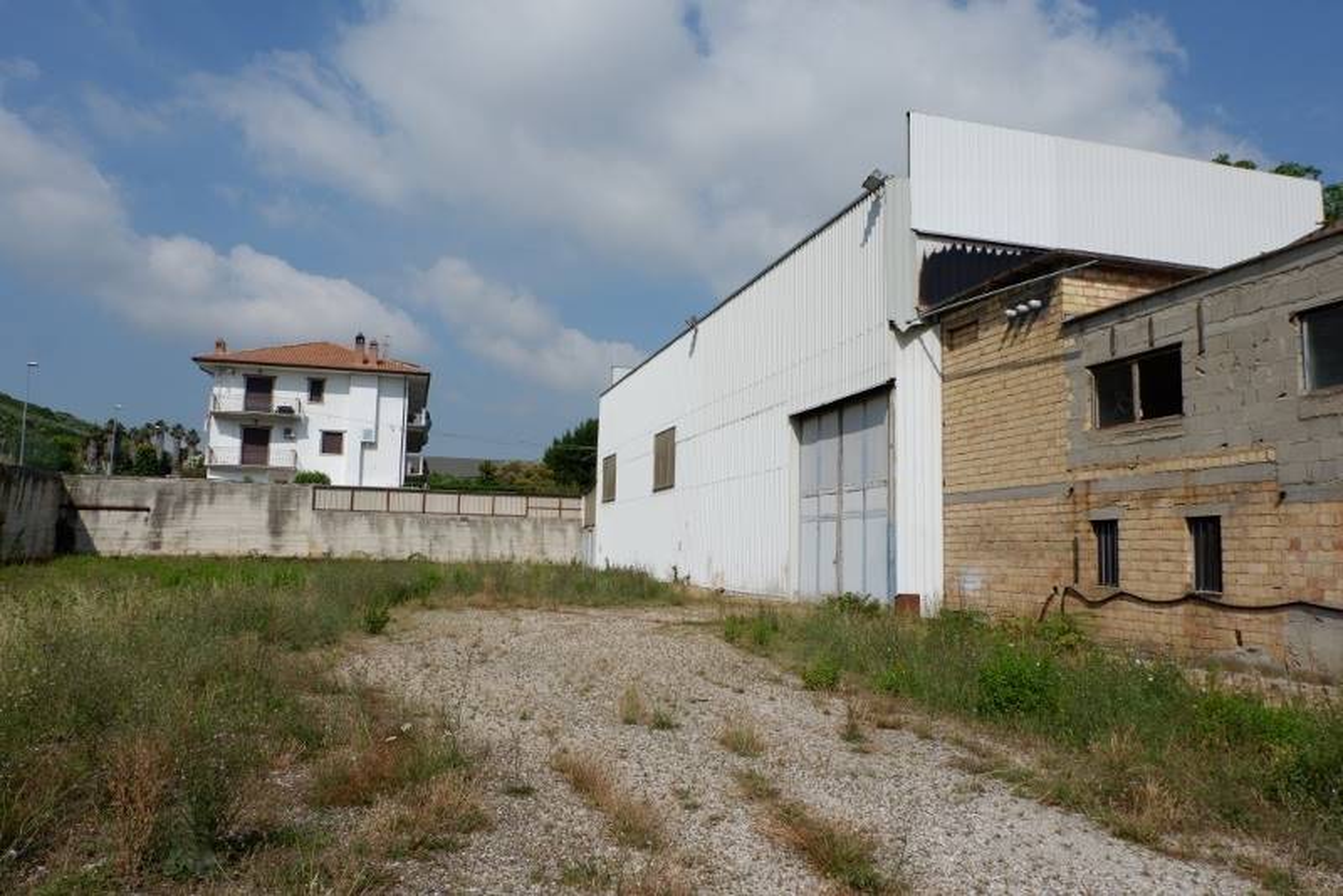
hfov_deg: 73.7
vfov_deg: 53.2
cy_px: 448
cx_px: 672
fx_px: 896
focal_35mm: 24
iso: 200
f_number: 11
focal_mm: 16
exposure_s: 1/500
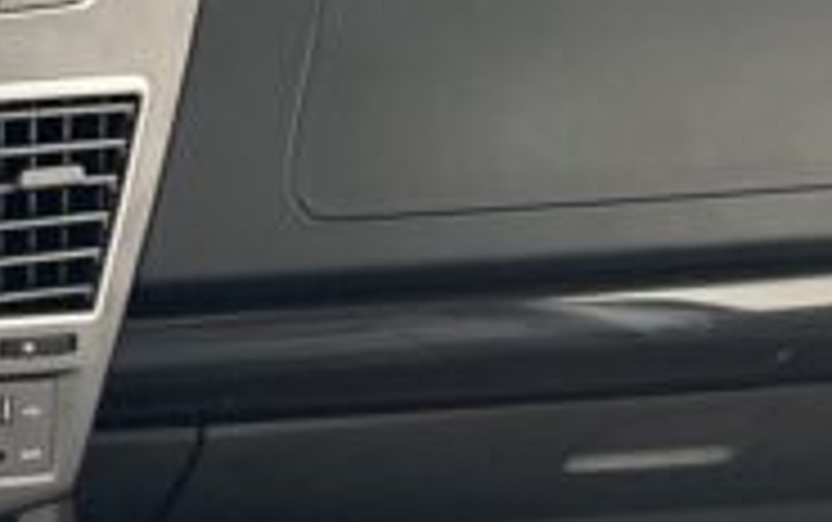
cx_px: -301
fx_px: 2701
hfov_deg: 16.4
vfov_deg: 10.7
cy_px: 752
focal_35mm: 119
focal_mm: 5.7
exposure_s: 1/43
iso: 500
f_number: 1.5
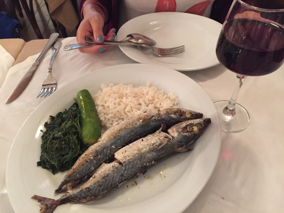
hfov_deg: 61.7
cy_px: 106
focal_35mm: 29
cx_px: 142
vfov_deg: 48.2
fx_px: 238
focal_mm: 4.15
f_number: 2.2
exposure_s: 1/15
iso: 320
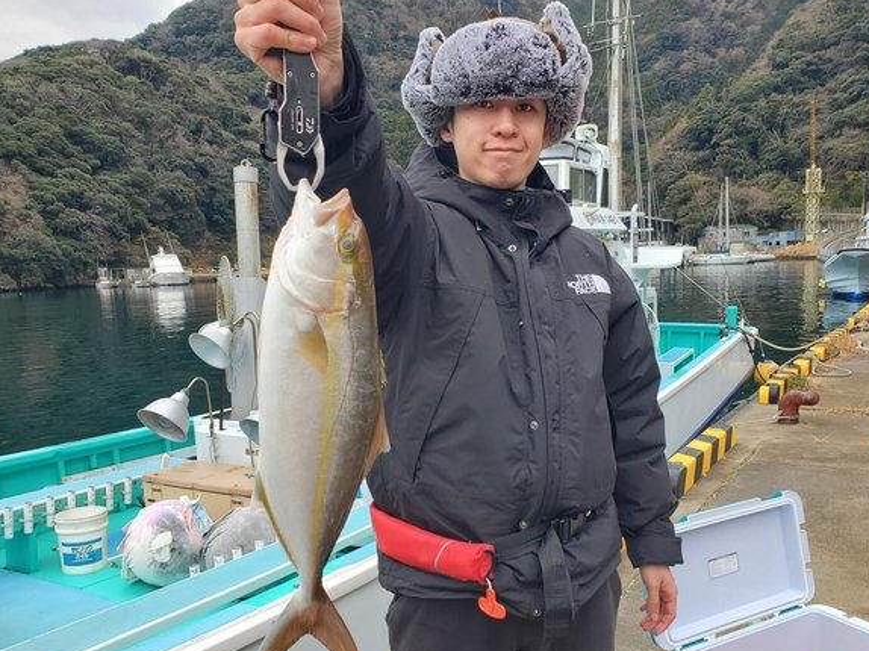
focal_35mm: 29
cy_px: 357
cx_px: 448
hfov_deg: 61.7
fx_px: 728
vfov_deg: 48.1
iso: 50
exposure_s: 1/221
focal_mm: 4.3
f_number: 2.4
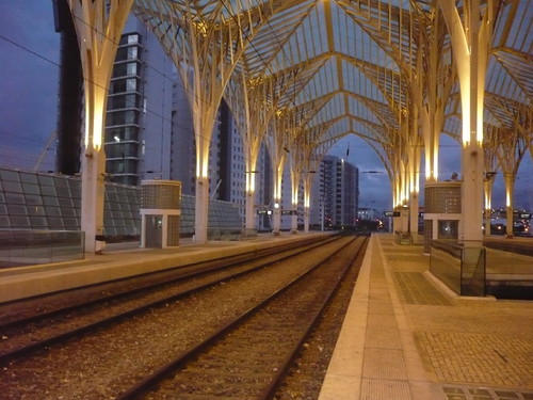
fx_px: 539
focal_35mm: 35
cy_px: 200
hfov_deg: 52.6
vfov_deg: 40.7
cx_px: 266
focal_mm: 5.8
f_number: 2.8
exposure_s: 1/30
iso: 640
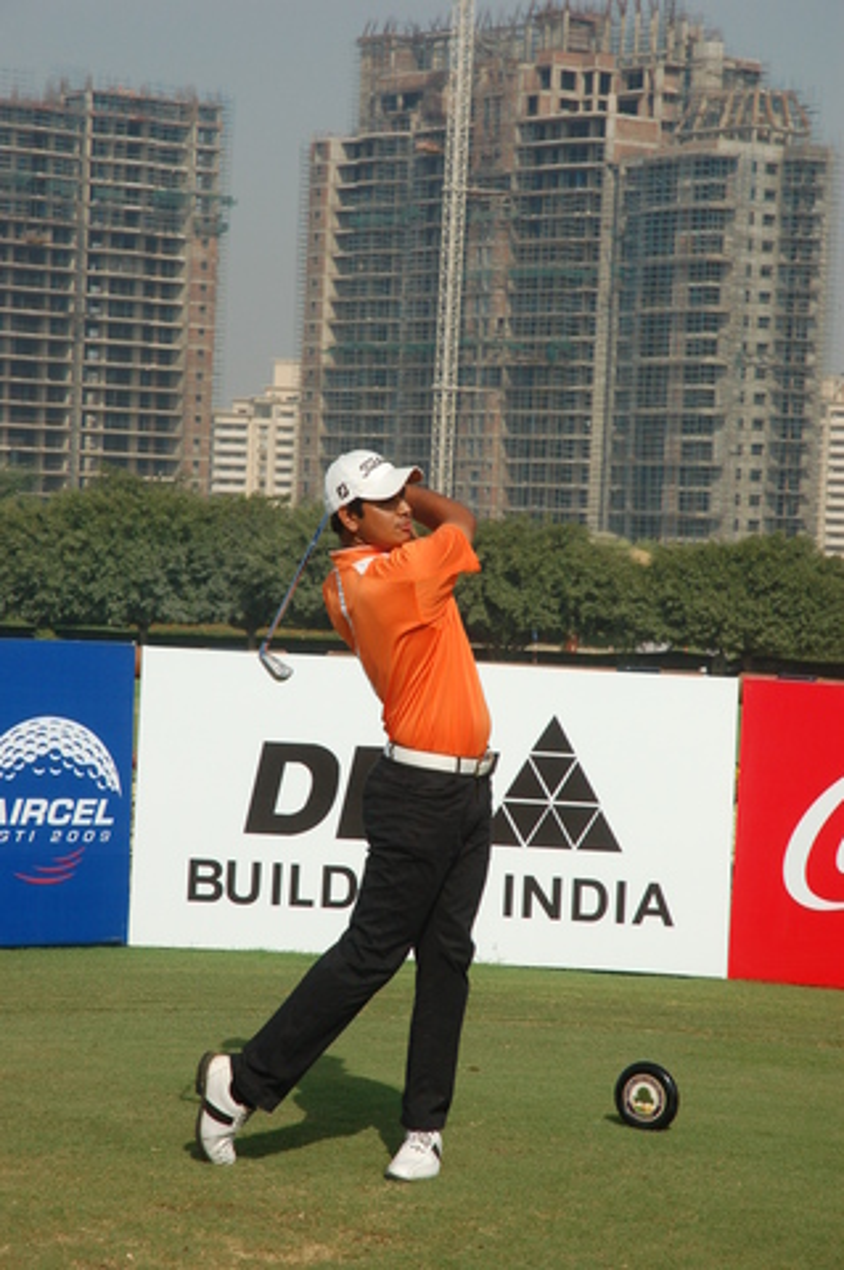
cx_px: 422
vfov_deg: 19.5
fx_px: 3700
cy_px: 635
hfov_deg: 13.0
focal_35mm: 105
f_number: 8
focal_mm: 70
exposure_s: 1/1000
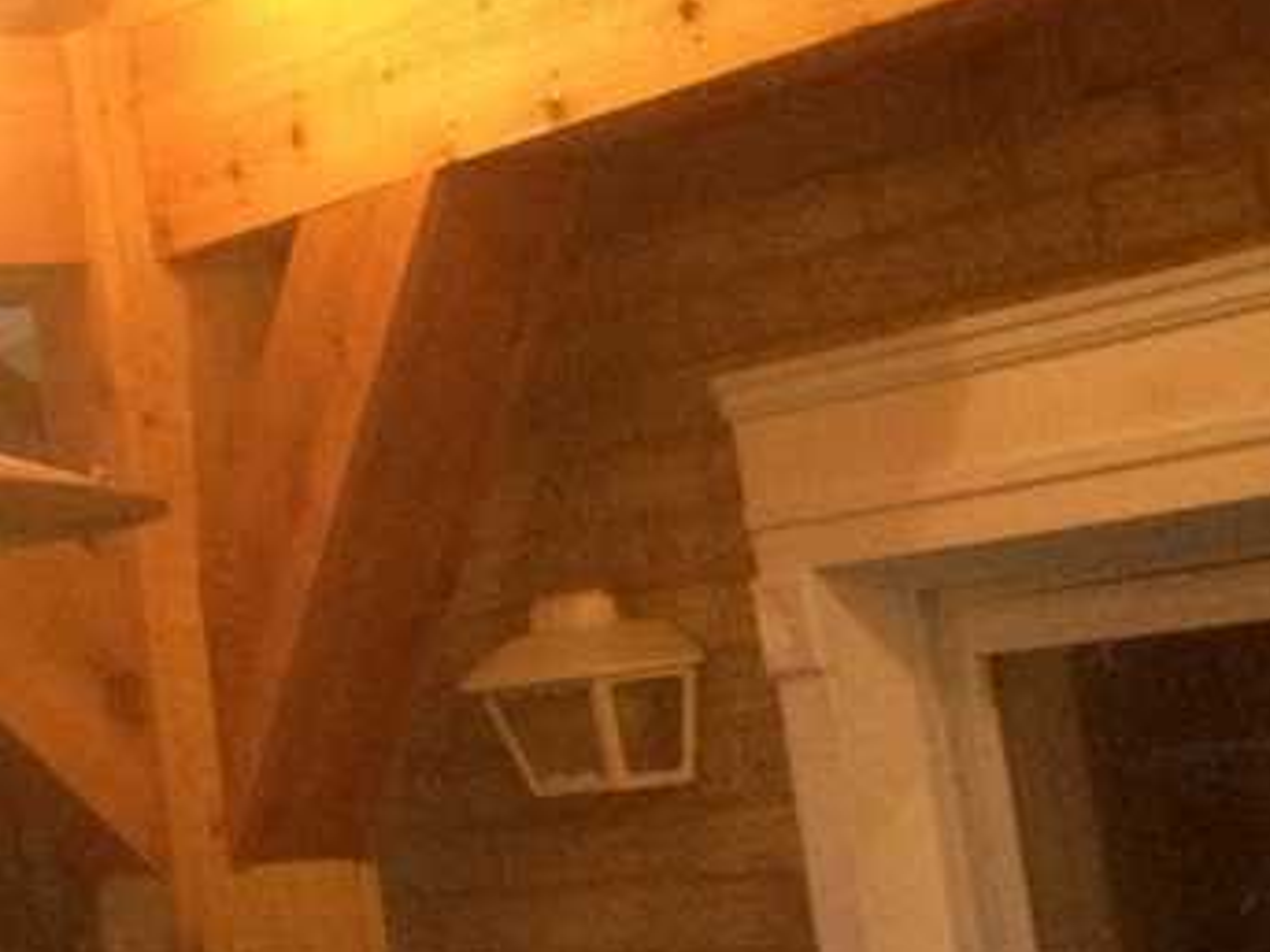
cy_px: -611
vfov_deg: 10.4
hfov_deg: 13.9
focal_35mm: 136
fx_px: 4988
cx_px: -380
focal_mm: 4.28
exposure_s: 1/20
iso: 320
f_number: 2.4
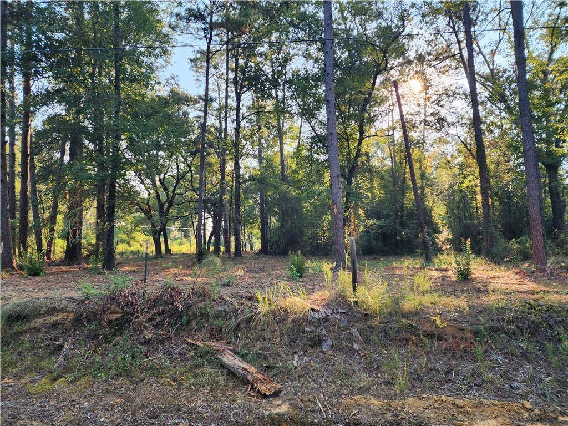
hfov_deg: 73.9
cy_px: 213
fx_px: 377
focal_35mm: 23
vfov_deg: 58.9
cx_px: 284
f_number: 1.8
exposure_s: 1/180
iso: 25
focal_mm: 6.4
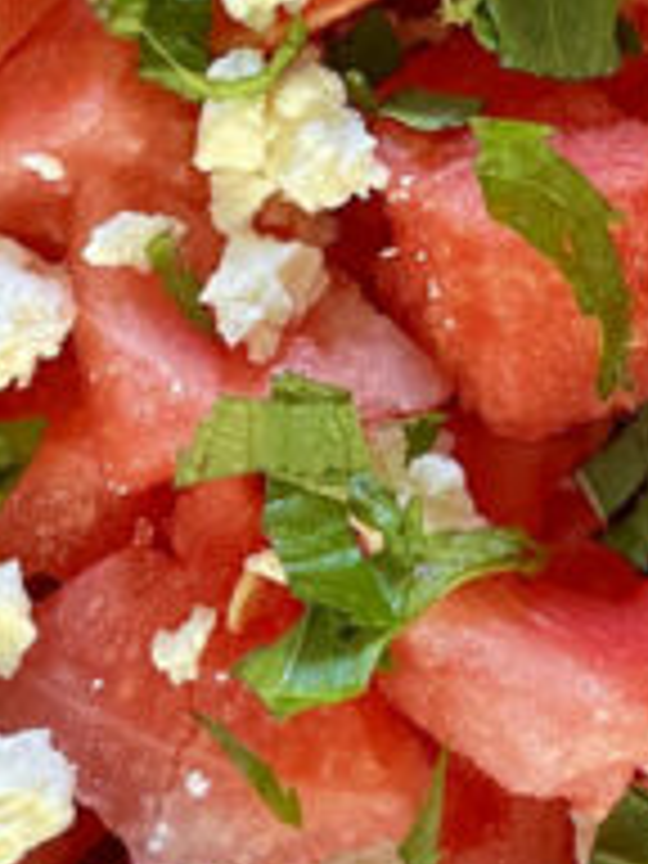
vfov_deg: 18.7
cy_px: 176
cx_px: 464
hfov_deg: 14.2
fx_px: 2596
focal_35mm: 104
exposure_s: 1/50
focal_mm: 5.1
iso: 320
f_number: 1.6
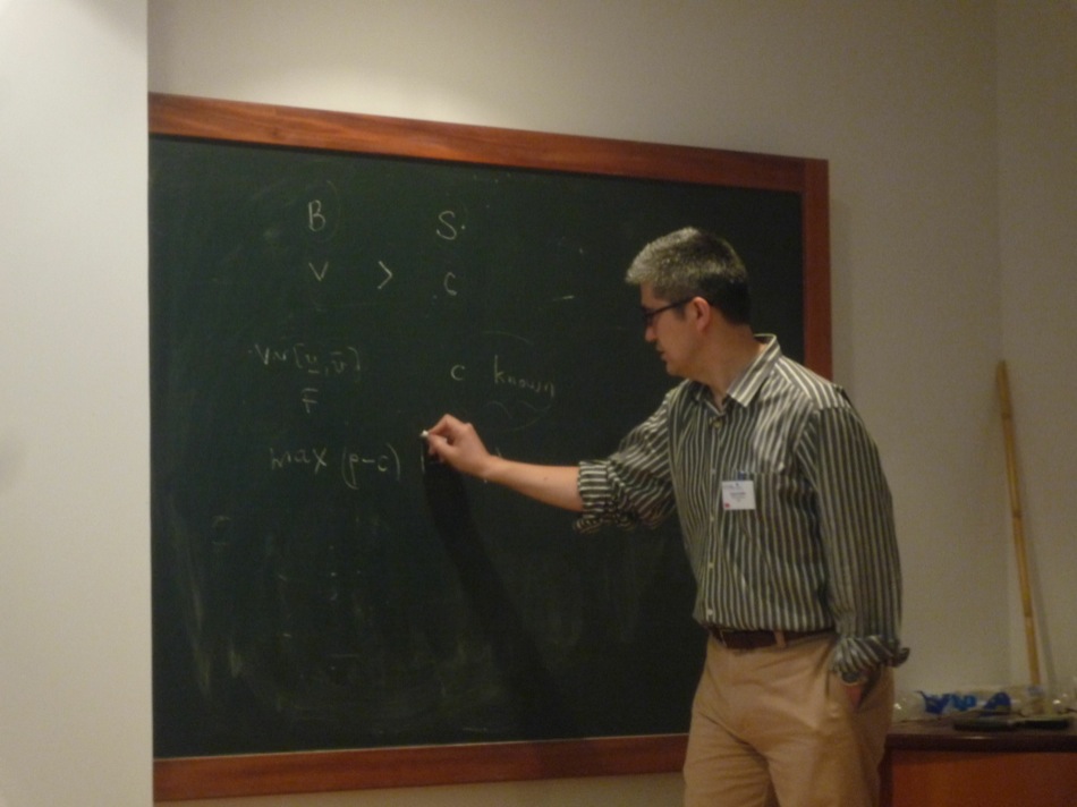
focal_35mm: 125
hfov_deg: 15.8
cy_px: 404
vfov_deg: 11.9
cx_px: 538
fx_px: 3888
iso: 400
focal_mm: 22
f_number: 5.9
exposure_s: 1/8
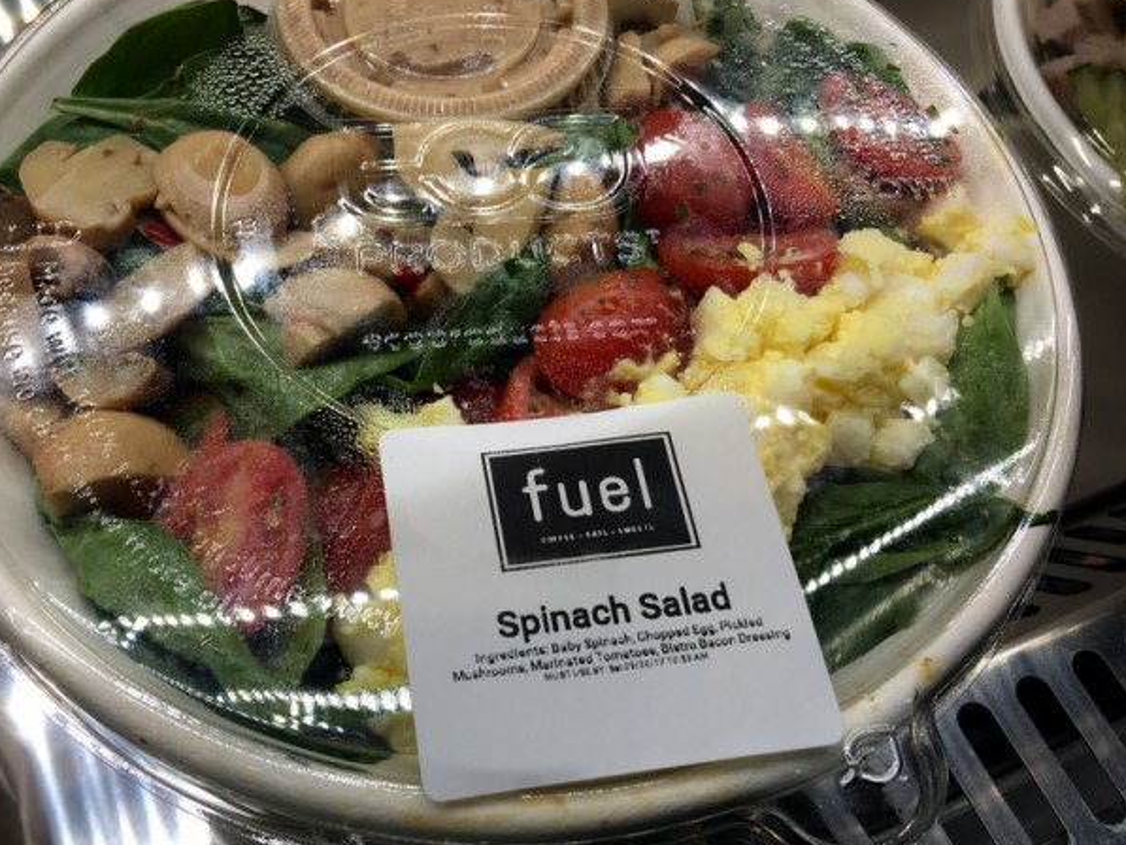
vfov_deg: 41.8
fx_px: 1106
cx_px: 473
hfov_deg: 53.7
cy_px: 439
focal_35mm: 34
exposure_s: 1/126
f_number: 2.2
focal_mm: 4.15
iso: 25
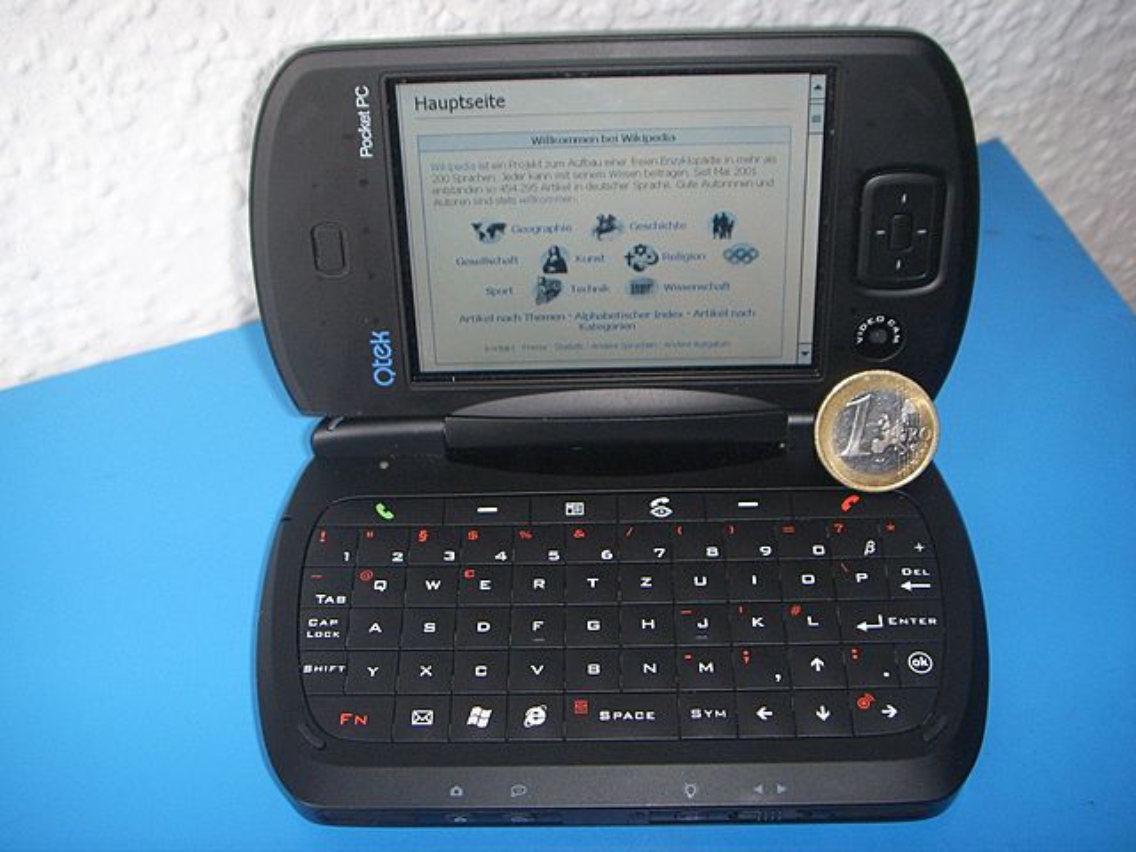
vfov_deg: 36.8
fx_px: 1280
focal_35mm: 39
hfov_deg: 47.9
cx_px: 568
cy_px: 426
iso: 100
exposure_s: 1/45
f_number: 3.5
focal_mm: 6.6
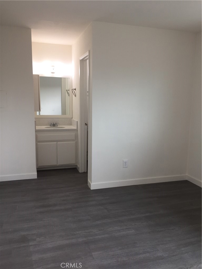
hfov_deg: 48.2
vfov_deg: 61.7
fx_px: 226
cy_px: 134
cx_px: 101
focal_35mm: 29
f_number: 2.2
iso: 40
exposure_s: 1/60
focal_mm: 4.15
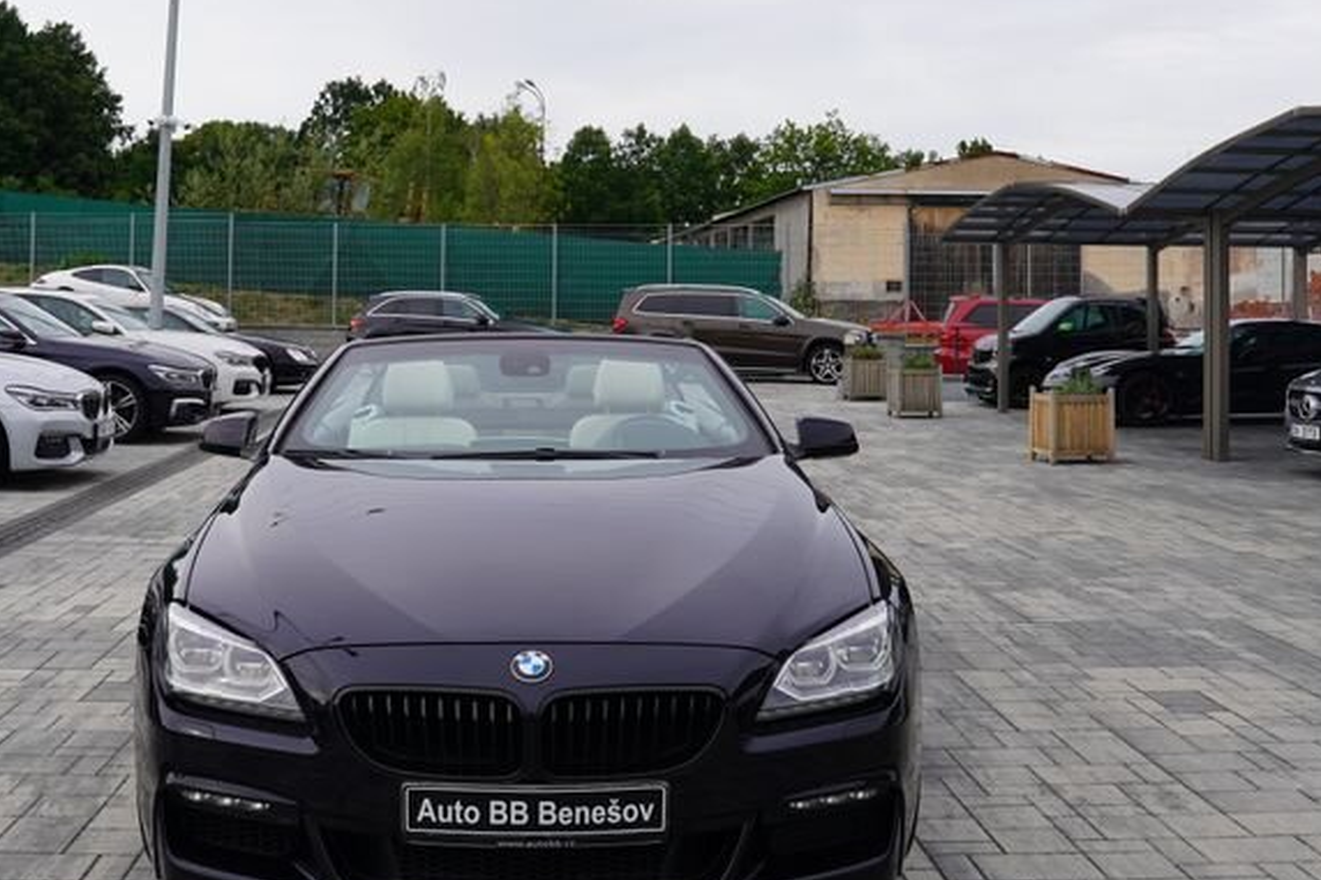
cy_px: 258
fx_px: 1577
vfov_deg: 30.8
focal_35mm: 43
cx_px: 536
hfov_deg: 45.2
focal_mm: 24
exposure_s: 1/125
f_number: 9
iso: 100
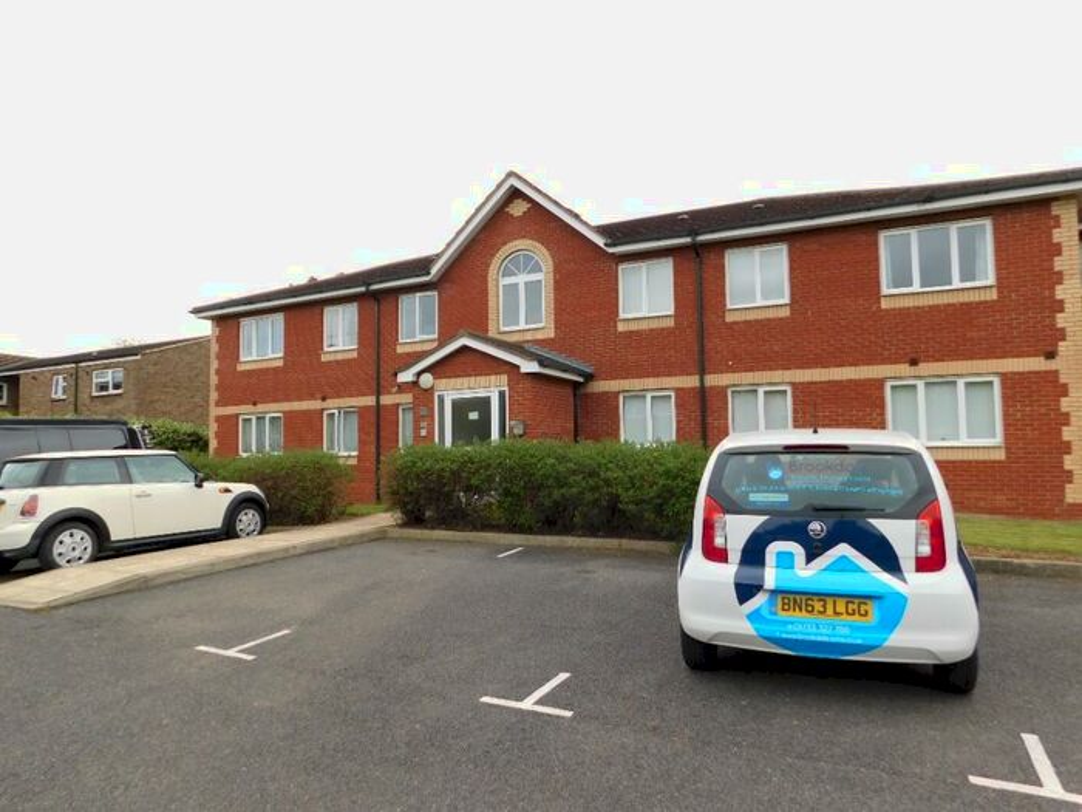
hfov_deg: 73.9
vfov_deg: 58.9
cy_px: 406
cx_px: 541
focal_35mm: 23
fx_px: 719
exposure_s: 1/400
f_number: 3
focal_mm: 4
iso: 125
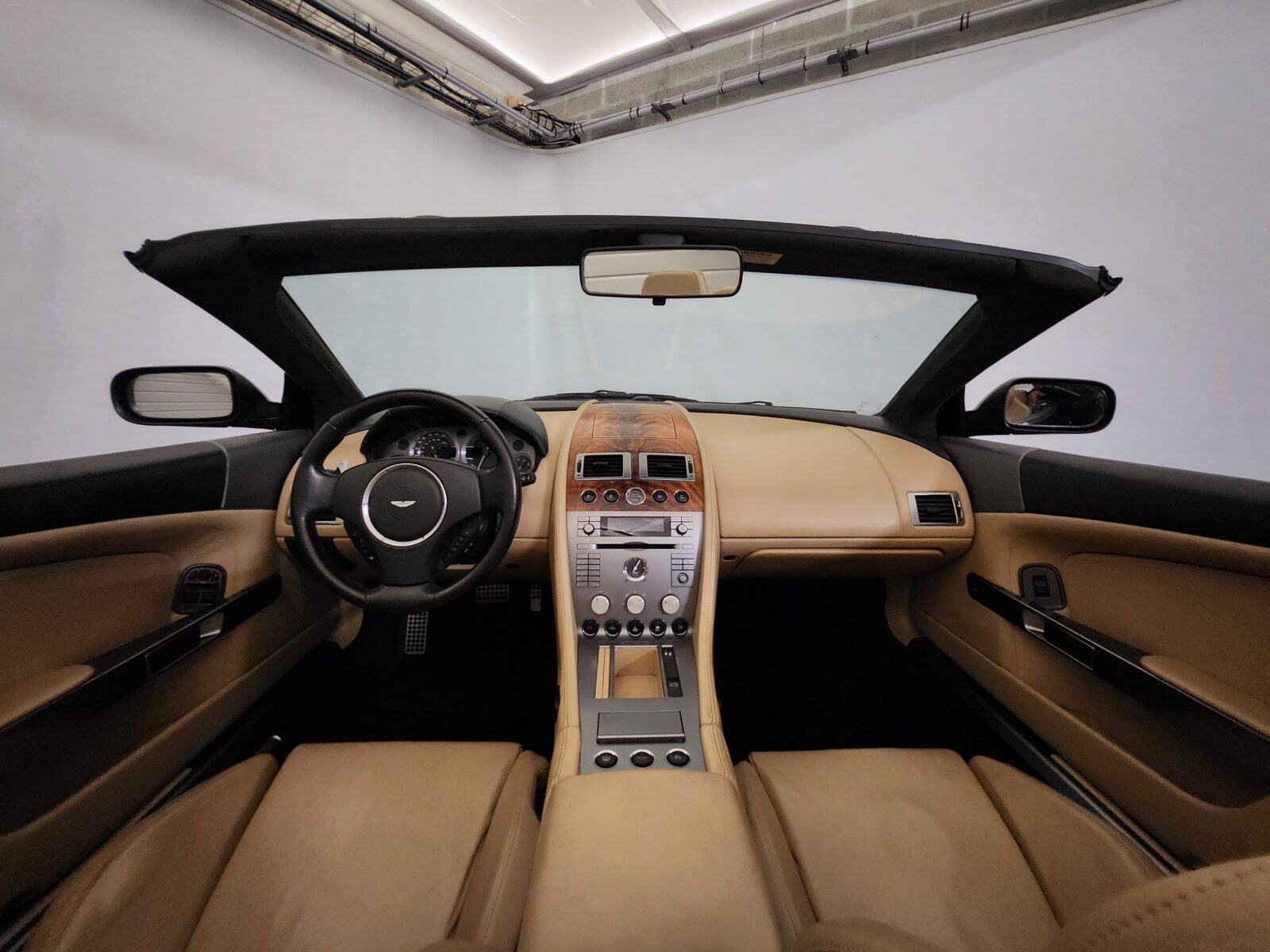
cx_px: 635
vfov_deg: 89.9
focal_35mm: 13
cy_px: 476
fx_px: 477
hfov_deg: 106.2
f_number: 2.2
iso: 1000
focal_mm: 1.7
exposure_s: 1/25
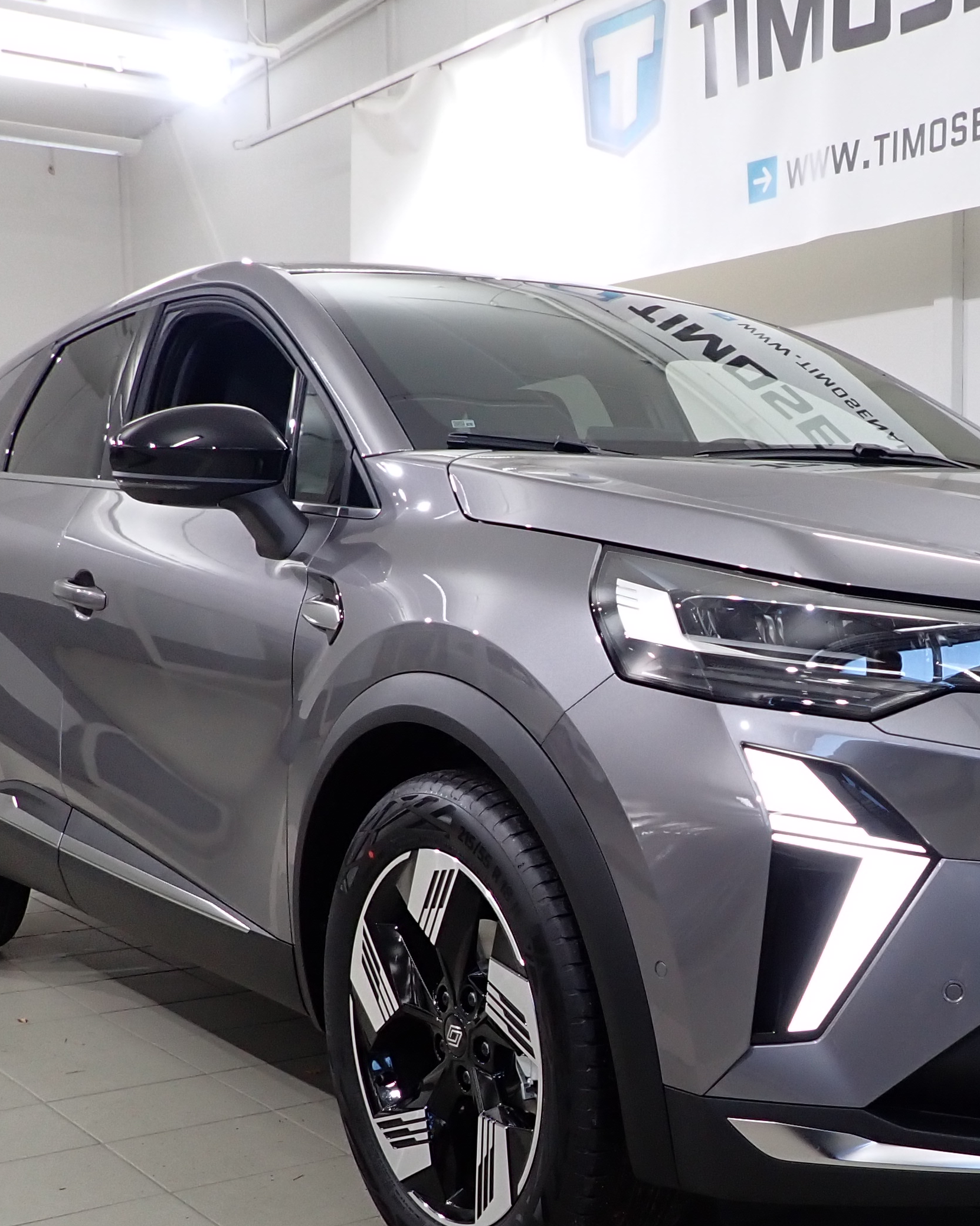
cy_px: 759
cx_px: 782
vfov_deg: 39.3
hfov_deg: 31.3
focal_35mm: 47
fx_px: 1704
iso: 200
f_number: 2
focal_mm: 4.5
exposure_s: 1/80
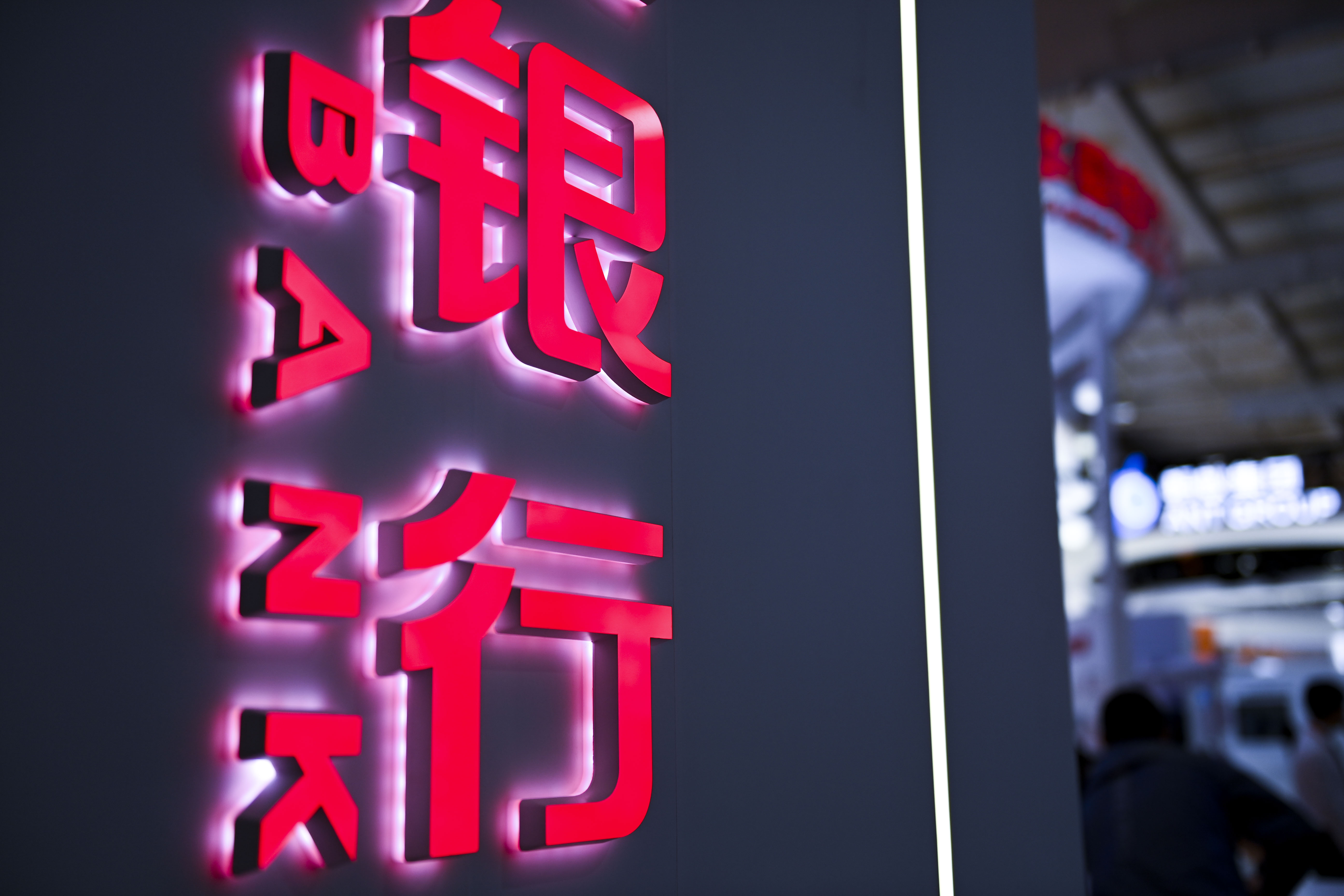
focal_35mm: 44
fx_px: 1643
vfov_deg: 30.5
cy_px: 448
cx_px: 672
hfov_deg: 44.5
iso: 250
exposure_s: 1/800
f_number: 2.8
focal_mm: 44
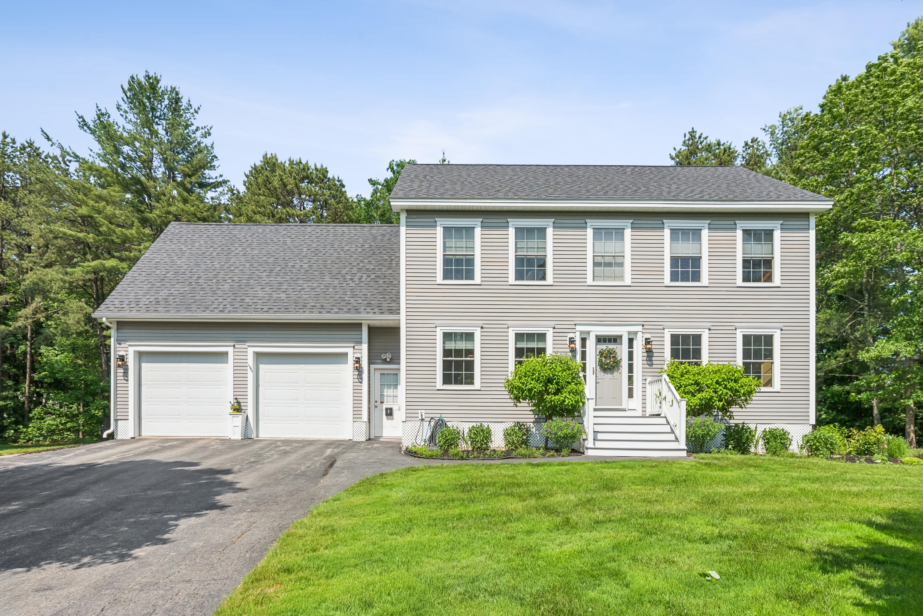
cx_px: 462
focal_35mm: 19
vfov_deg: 64.6
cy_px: 308
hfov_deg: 86.9
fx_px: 487
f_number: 7.1
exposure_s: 1/1600
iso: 640
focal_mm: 19
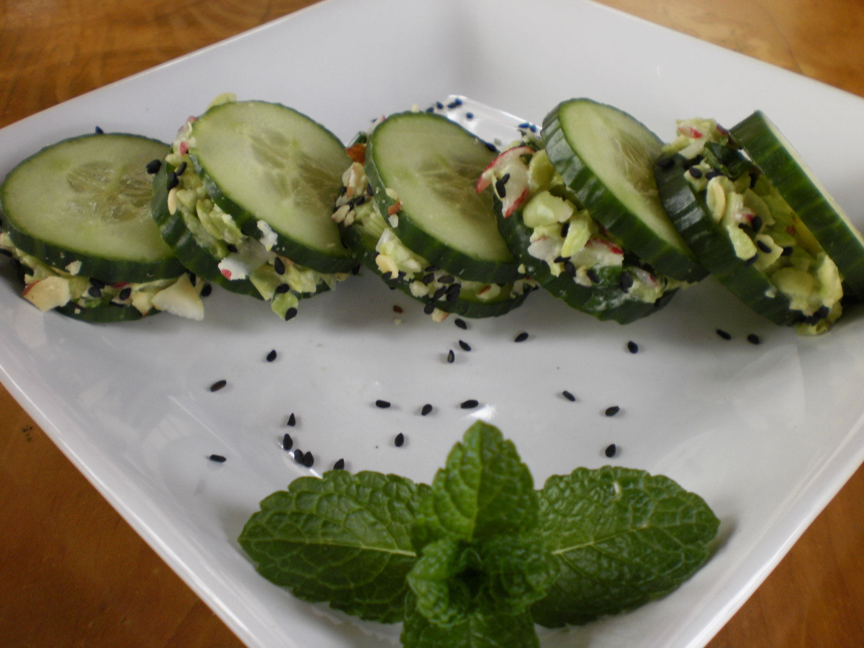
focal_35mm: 38
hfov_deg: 49.0
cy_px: 324
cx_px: 432
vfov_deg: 37.7
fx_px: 948
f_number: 3.1
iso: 125
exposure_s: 1/25
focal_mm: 6.3
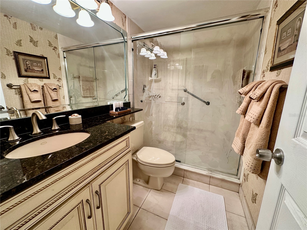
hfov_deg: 102.1
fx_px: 124
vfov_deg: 85.7
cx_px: 154
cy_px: 115
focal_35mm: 14
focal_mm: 2.22
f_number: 2.2
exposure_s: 1/60
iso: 200
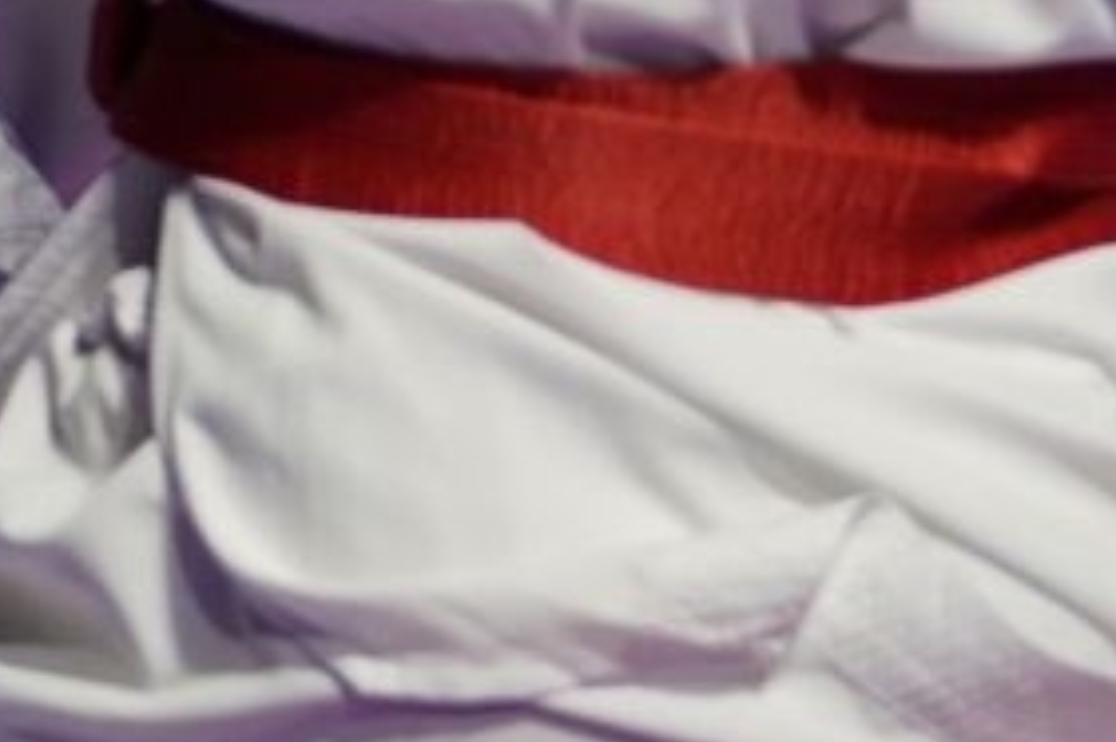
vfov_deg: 1.8
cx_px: -485
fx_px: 23855
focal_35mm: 770
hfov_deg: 2.7
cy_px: -460
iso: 1250
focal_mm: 120
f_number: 2.8
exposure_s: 1/1000
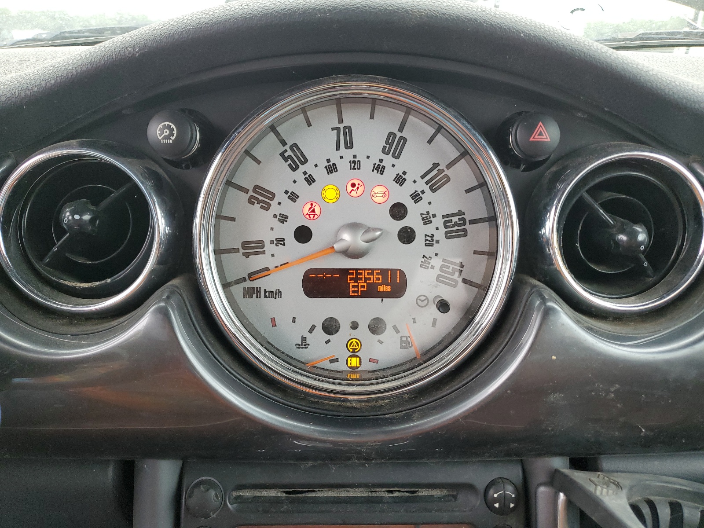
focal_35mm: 26
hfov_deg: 67.3
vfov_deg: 53.1
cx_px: 352
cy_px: 264
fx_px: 529
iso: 96
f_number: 1.5
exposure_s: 1/120
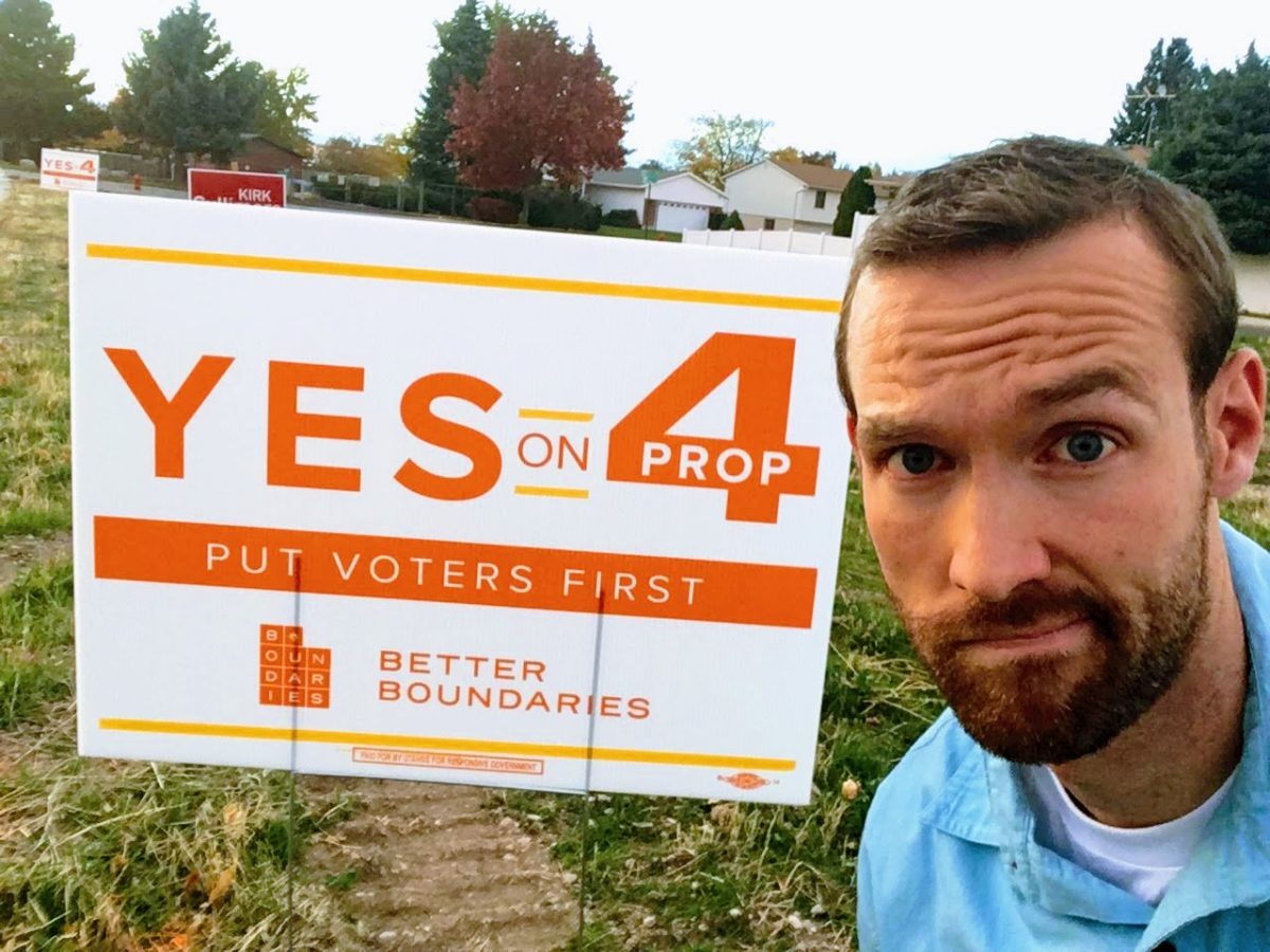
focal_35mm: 31
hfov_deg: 58.4
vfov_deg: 45.4
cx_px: 635
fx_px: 1137
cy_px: 476
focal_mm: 2.15
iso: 125
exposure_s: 1/30
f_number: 2.4
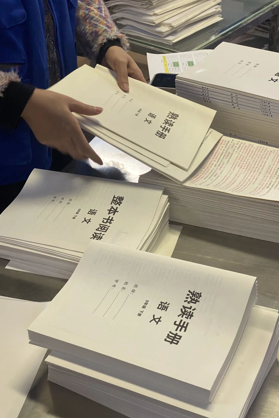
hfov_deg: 23.0
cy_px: 204
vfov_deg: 33.9
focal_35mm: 59
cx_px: 161
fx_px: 686
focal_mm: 6
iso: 160
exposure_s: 1/50
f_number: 2
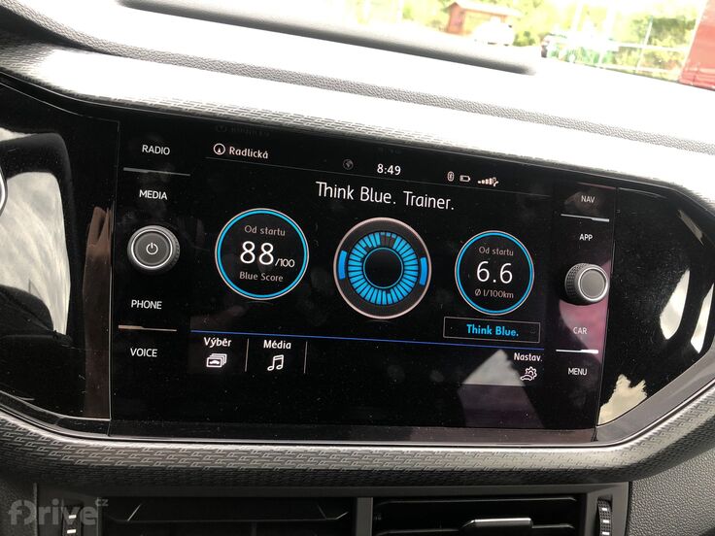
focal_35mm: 28
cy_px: 268
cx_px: 358
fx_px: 578
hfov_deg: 63.4
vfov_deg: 49.7
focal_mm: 4
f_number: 1.8
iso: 25
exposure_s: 1/51
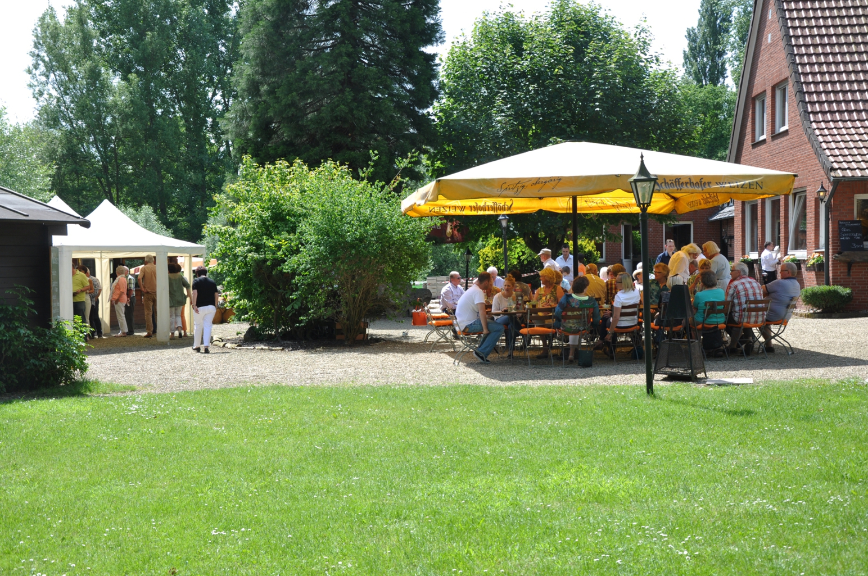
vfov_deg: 28.0
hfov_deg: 41.2
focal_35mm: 48
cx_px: 434
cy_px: 288
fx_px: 1156
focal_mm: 32
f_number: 6.7
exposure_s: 1/180
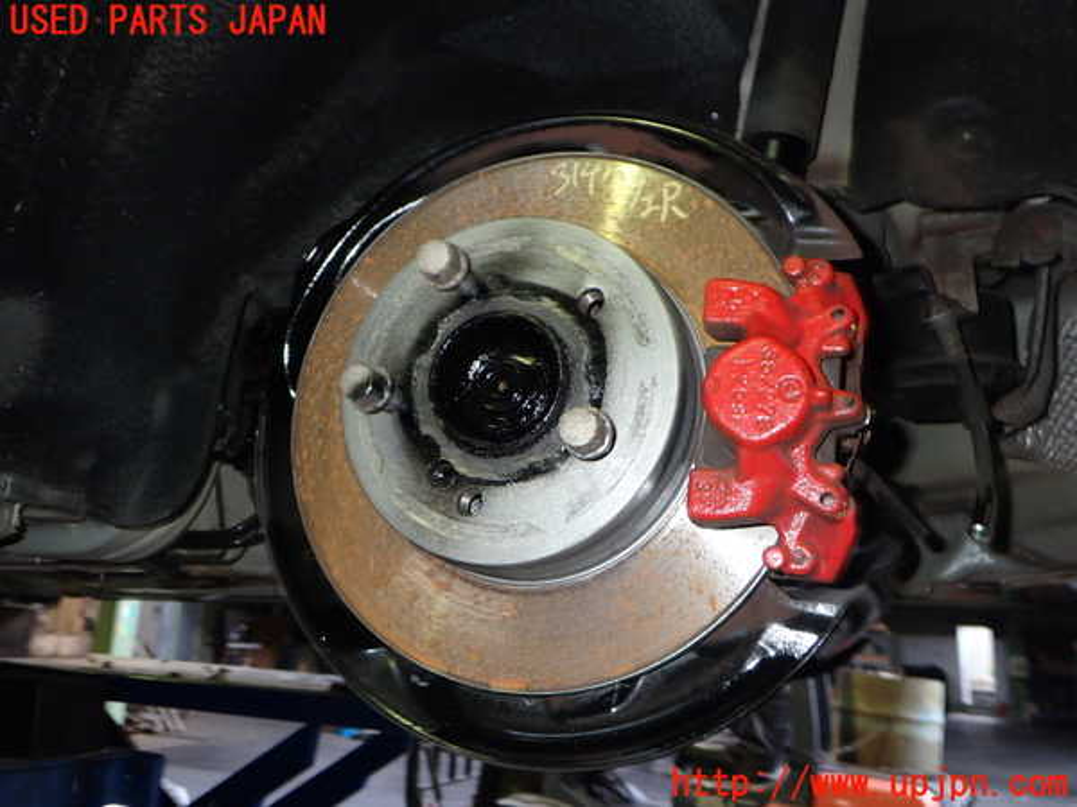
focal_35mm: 30
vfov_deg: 46.8
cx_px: 538
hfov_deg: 60.0
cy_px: 404
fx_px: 933
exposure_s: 1/30
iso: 200
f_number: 2.3
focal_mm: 5.4
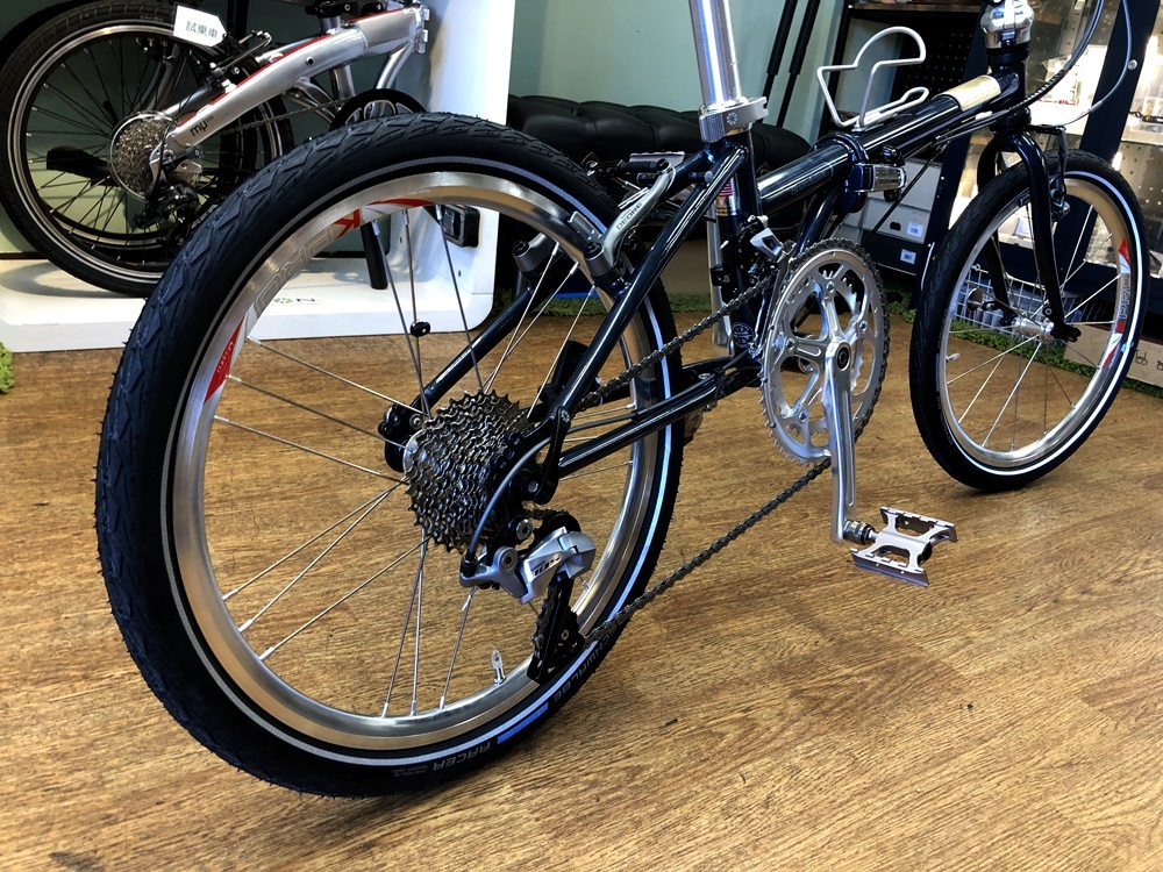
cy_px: 436
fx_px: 941
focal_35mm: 28
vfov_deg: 49.7
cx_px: 582
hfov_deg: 63.4
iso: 40
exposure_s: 1/20
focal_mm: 4
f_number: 1.8
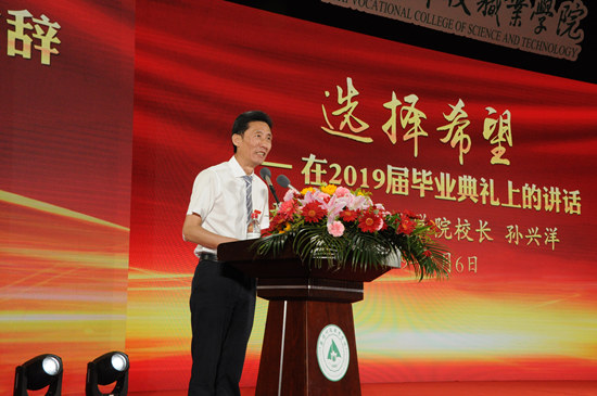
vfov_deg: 25.7
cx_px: 298
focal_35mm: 52
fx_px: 869
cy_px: 198
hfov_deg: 37.9
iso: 1600
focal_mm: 35
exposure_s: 1/200
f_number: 10
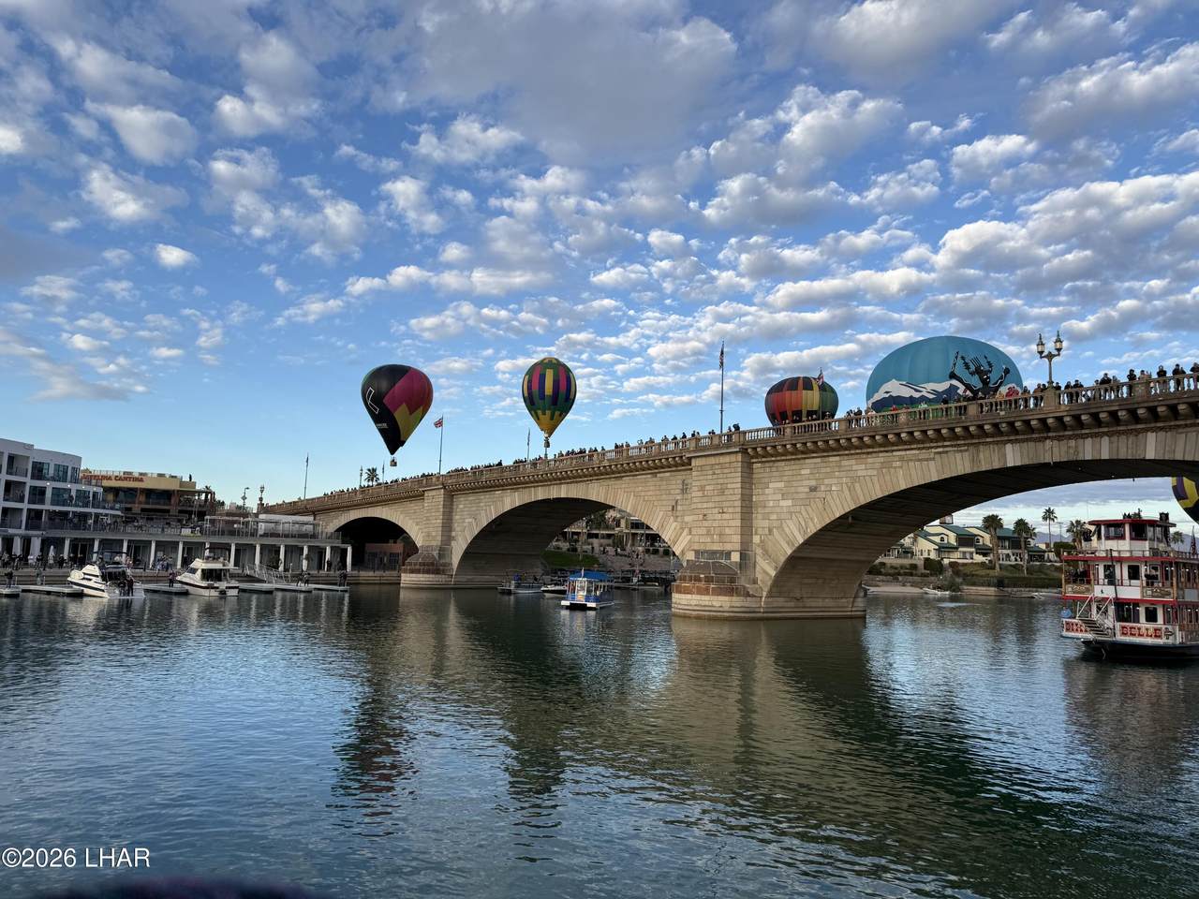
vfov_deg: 56.8
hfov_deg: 71.6
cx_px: 600
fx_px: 831
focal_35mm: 24
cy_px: 450
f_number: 1.78
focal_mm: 6.76
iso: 80
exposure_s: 1/1901
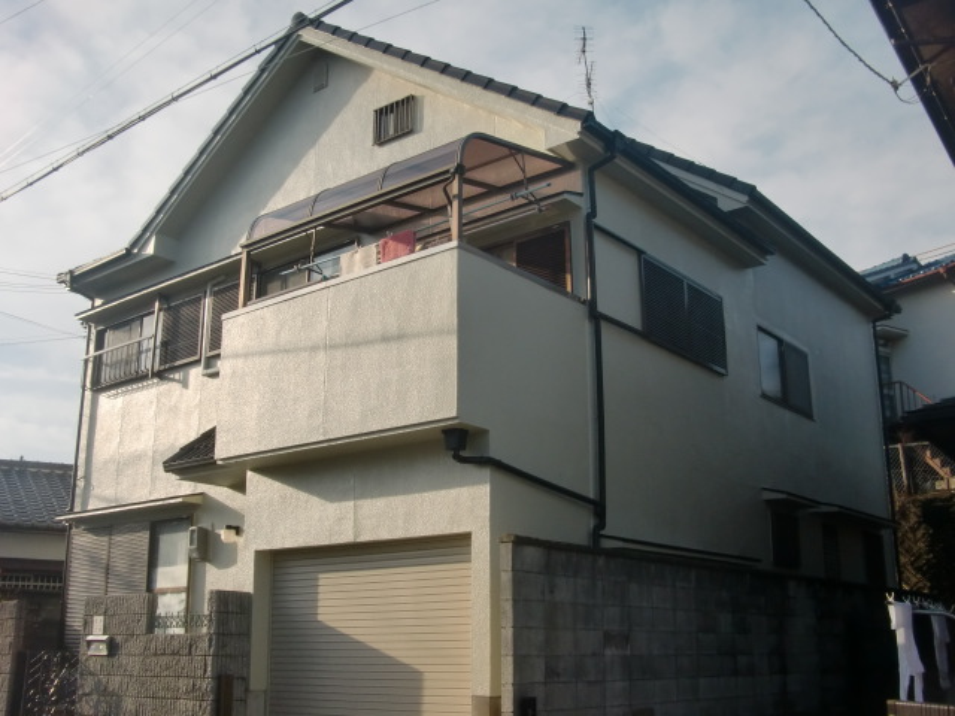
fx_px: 1048
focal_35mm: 38
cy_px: 358
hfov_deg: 49.0
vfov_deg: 37.7
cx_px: 478
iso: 64
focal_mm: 6.66
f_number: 3.9
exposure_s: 1/500
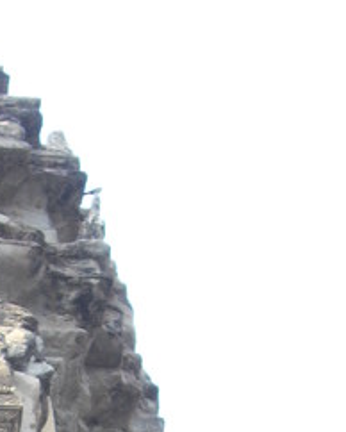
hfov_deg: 10.3
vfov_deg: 12.0
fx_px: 1879
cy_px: 782
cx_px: -125
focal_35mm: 147
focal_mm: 7.9
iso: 64
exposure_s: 1/125
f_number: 2.8
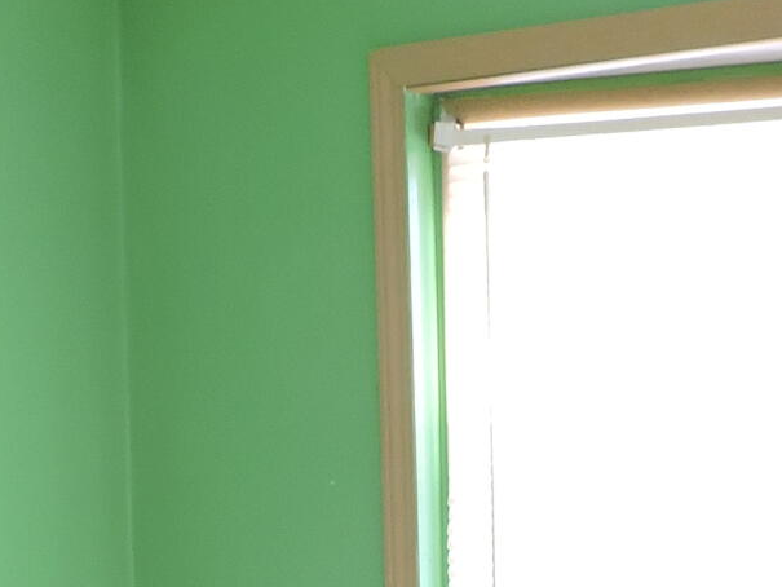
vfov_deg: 12.1
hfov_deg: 16.5
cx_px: 437
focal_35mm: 119
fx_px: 2689
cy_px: 780
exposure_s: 1/30
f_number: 3
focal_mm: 4.3
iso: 160
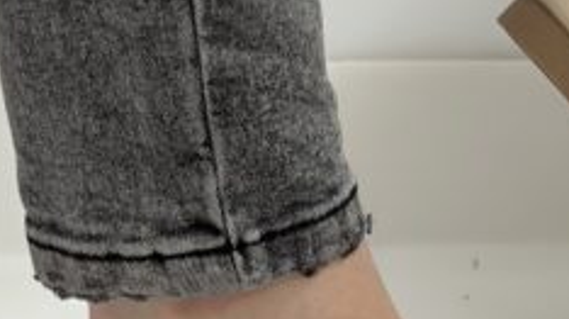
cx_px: 596
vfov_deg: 6.7
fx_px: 2698
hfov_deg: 11.9
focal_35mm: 179
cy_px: 56
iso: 125
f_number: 1.78
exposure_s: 1/100
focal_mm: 6.86
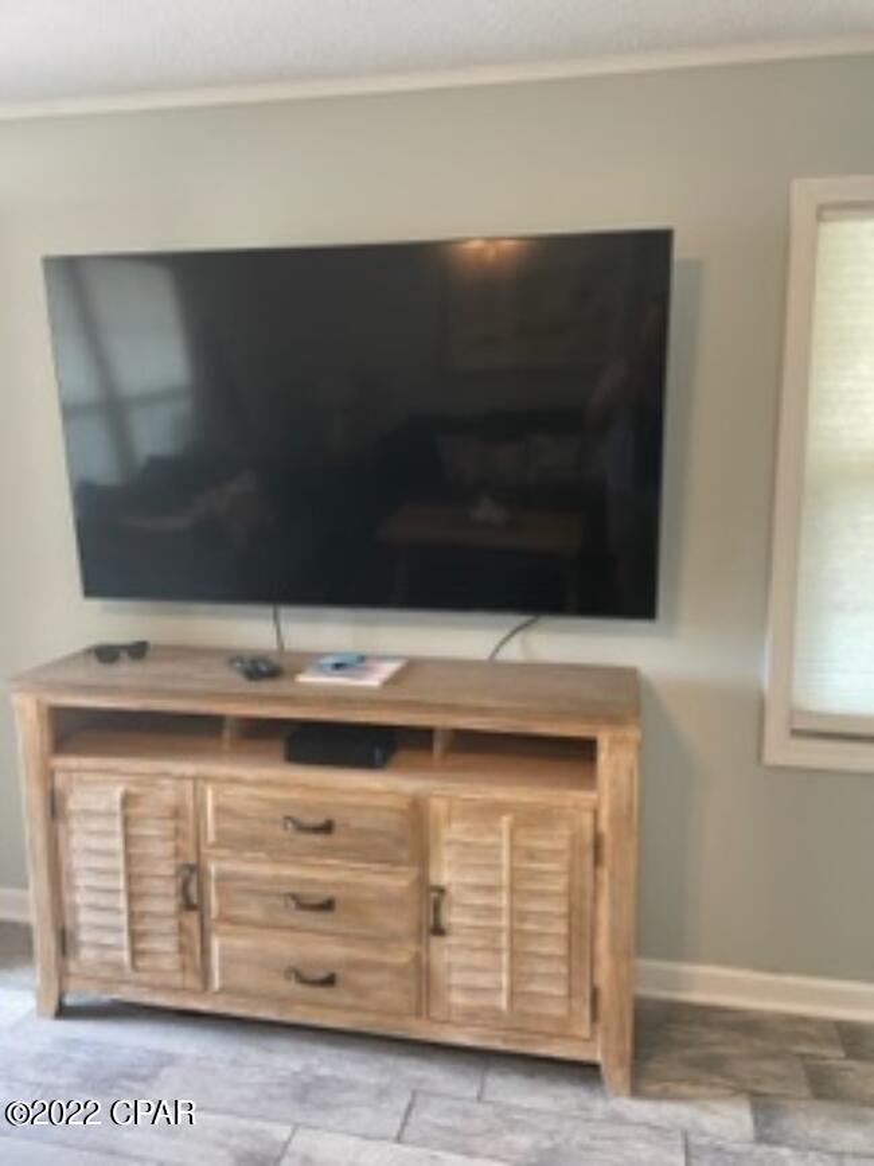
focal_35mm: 26
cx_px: 437
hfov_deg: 53.1
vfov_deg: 67.3
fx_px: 875
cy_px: 583
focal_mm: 4.2
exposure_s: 1/60
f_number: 1.6
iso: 200
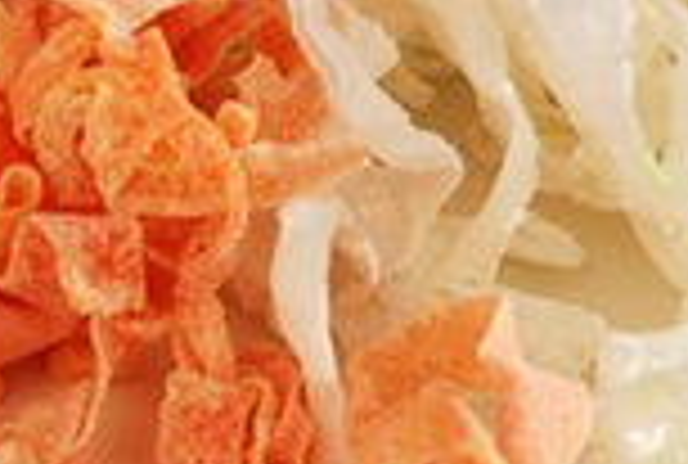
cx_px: 130
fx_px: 22522
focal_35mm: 1175
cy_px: -180
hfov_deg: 1.7
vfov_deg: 1.2
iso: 100
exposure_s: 1/320
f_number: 6.3
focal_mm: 200
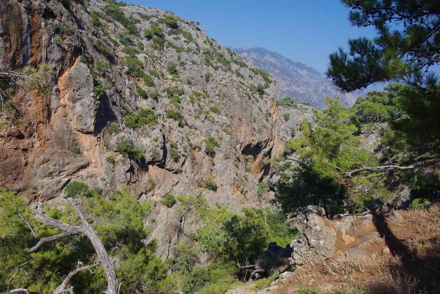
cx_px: 220
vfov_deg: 35.5
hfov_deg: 51.3
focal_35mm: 38
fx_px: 458
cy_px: 147
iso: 200
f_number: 11
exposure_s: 1/80
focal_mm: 25
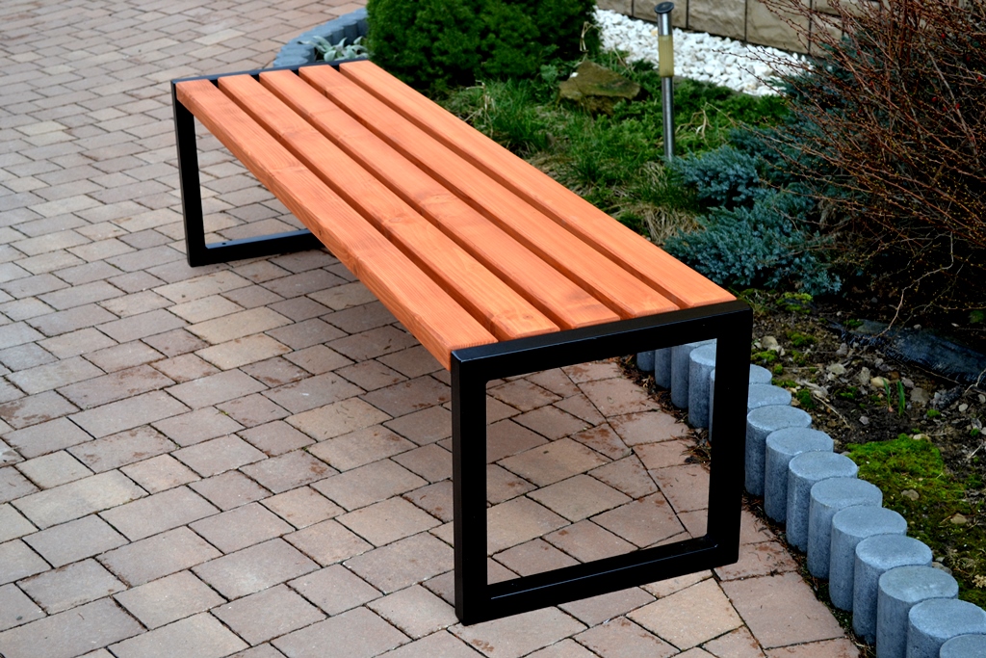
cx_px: 493
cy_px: 329
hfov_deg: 31.9
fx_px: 1726
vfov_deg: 21.6
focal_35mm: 63
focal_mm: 42
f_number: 5.3
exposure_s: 1/125
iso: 400
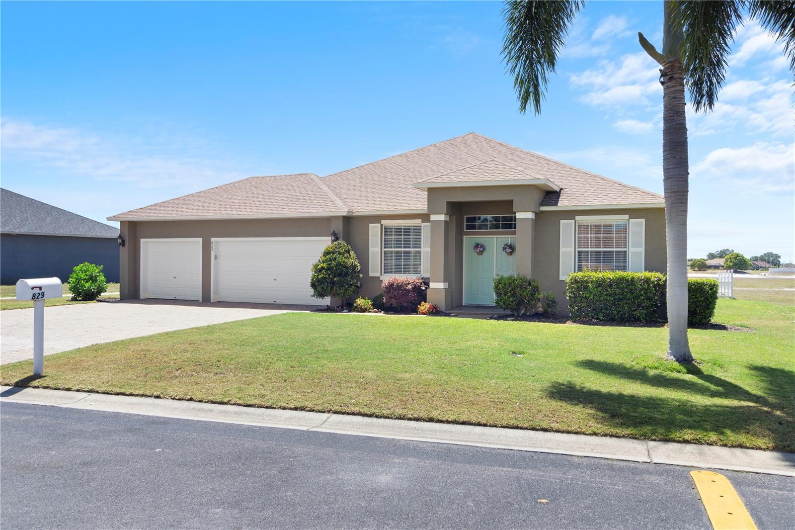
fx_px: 596
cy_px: 265
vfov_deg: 47.9
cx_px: 398
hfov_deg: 67.4
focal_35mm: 27
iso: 100
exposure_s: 1/60
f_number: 8
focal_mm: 18
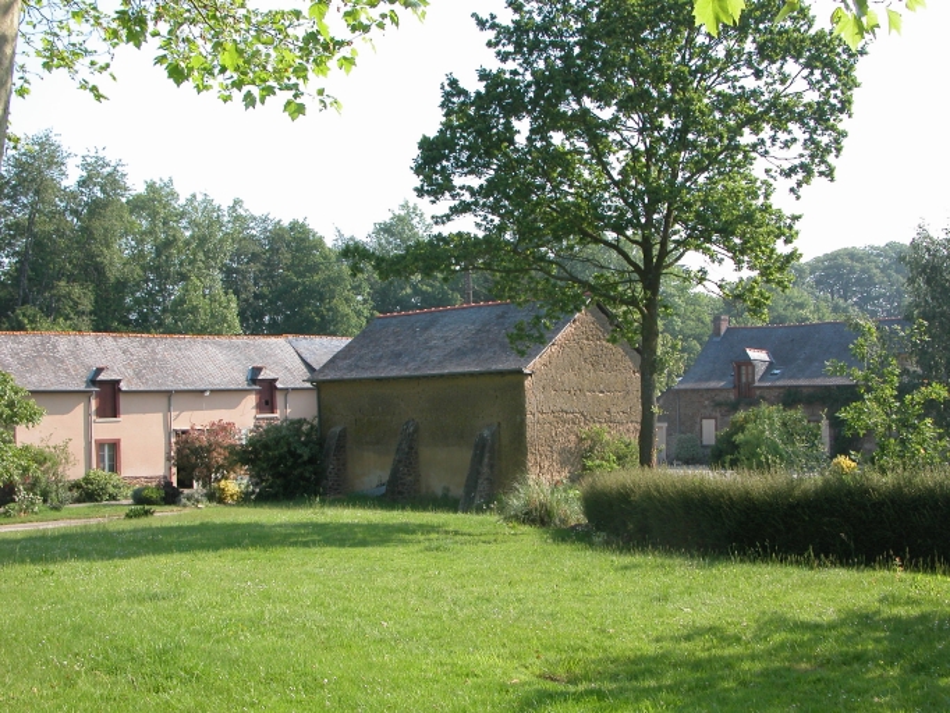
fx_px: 1263
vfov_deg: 31.5
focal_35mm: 46
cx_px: 475
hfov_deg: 41.2
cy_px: 356
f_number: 5.3
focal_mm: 11.6
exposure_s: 1/162
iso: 100
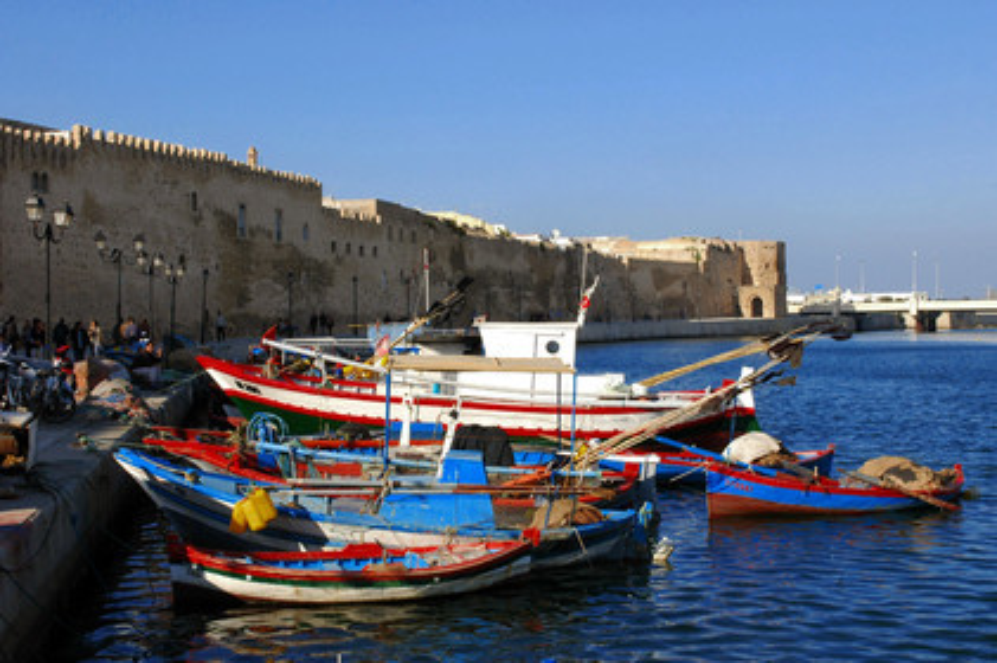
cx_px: 498
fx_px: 1577
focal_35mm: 57
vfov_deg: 23.7
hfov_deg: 35.1
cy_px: 332
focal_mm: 38
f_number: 16
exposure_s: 1/100
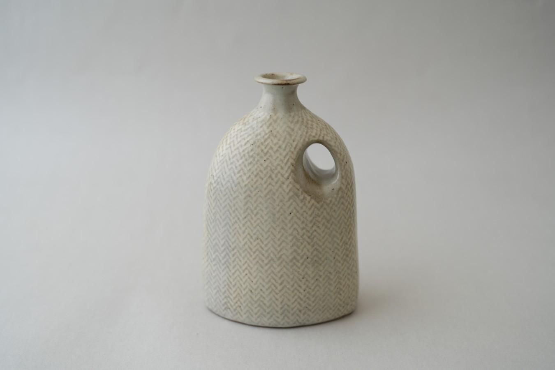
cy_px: 185
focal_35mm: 35
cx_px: 278
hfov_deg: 54.4
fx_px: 540
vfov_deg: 37.9
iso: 100
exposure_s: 1/60
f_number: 2.5
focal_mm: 35
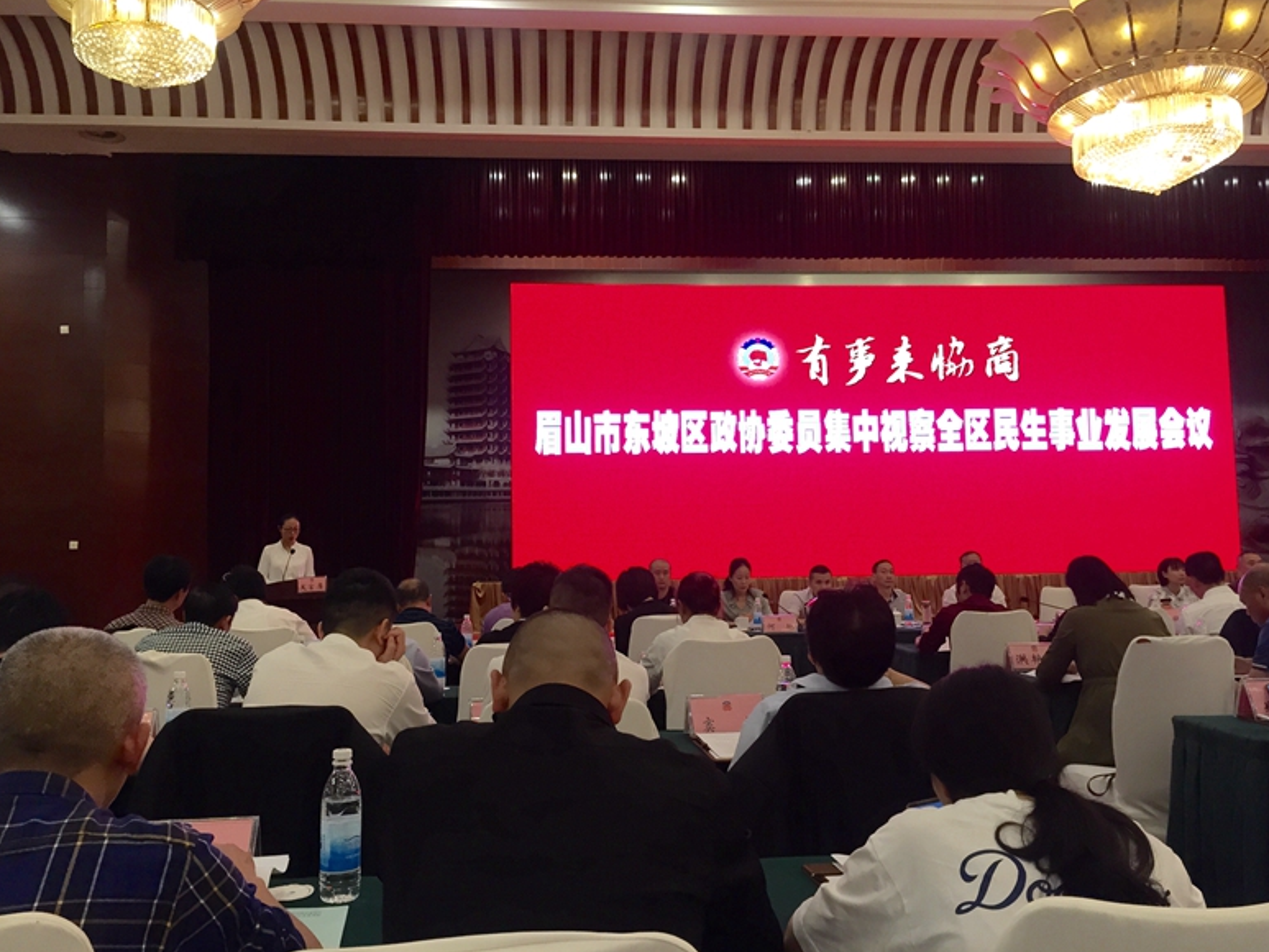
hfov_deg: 60.0
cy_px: 474
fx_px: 1100
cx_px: 645
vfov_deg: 46.8
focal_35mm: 30
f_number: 2.2
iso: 64
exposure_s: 1/30
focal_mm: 4.15
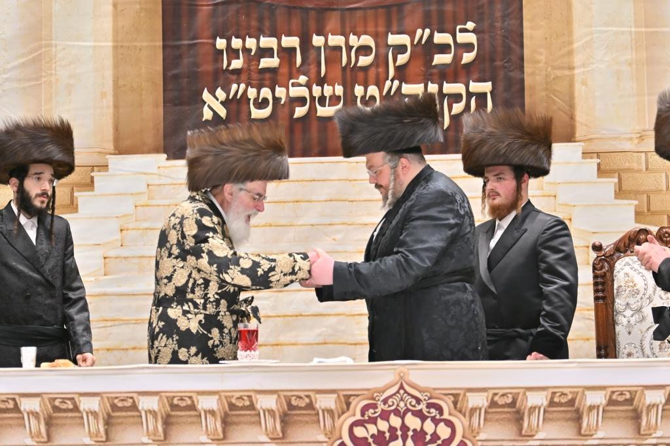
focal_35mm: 202
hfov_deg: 10.2
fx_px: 3758
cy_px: 223
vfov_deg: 6.8
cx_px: 335
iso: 400
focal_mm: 135
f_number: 2.8
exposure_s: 1/250
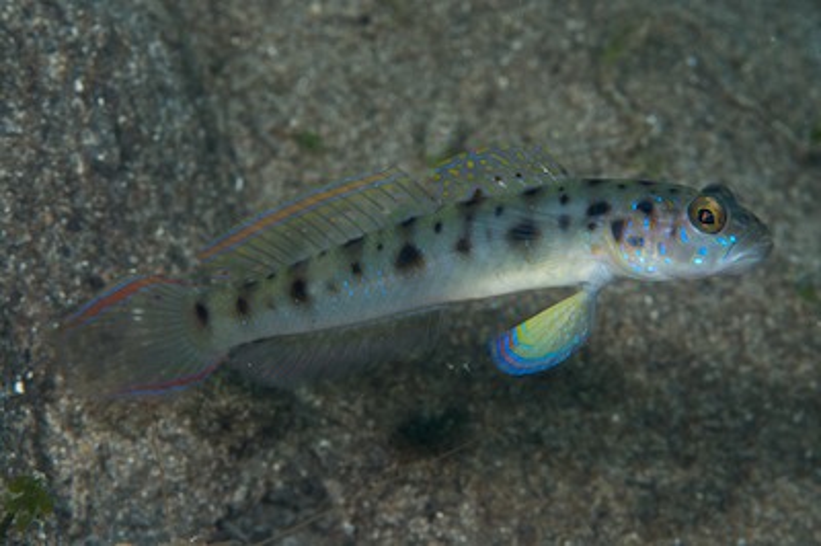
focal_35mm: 158
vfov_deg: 8.7
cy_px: 273
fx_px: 3589
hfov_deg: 13.1
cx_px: 410
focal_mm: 105
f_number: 16
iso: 100
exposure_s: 1/60
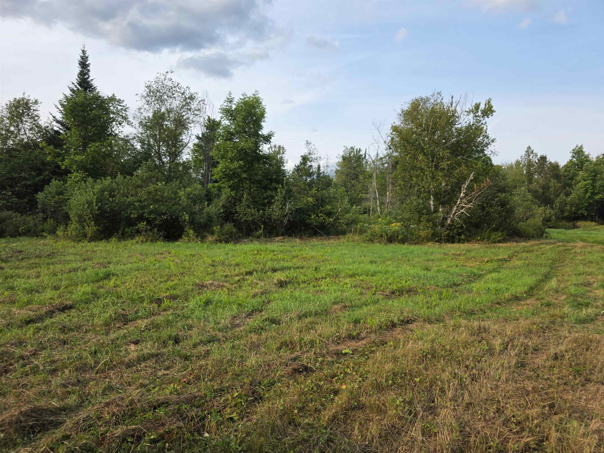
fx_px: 401
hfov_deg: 73.9
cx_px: 302
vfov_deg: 58.9
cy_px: 226
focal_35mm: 23
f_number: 1.7
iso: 80
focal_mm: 6.3
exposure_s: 1/2767
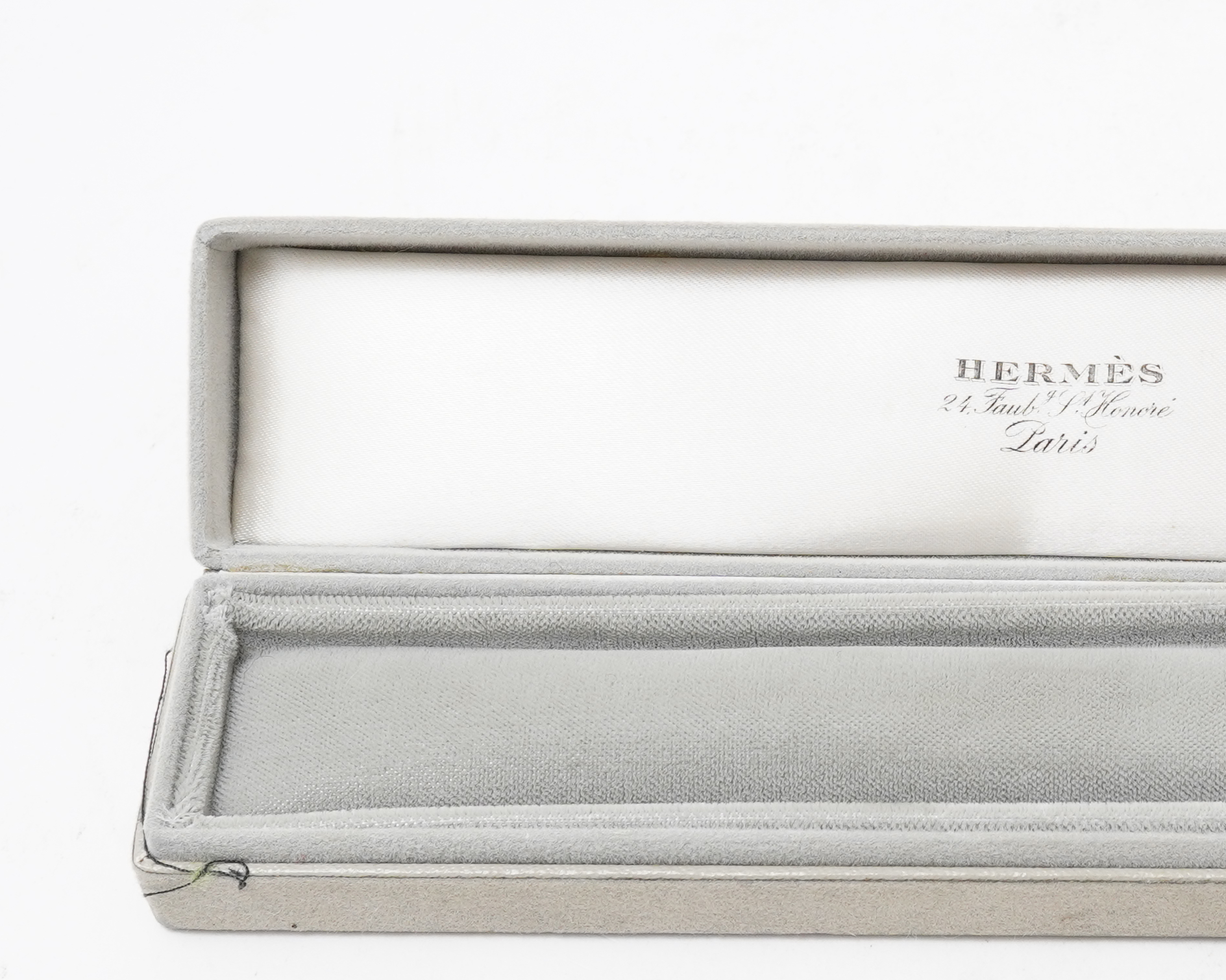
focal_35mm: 88
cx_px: 1071
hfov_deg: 21.3
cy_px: 524
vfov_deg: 17.5
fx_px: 3193
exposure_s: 1/125
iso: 640
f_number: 18
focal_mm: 30
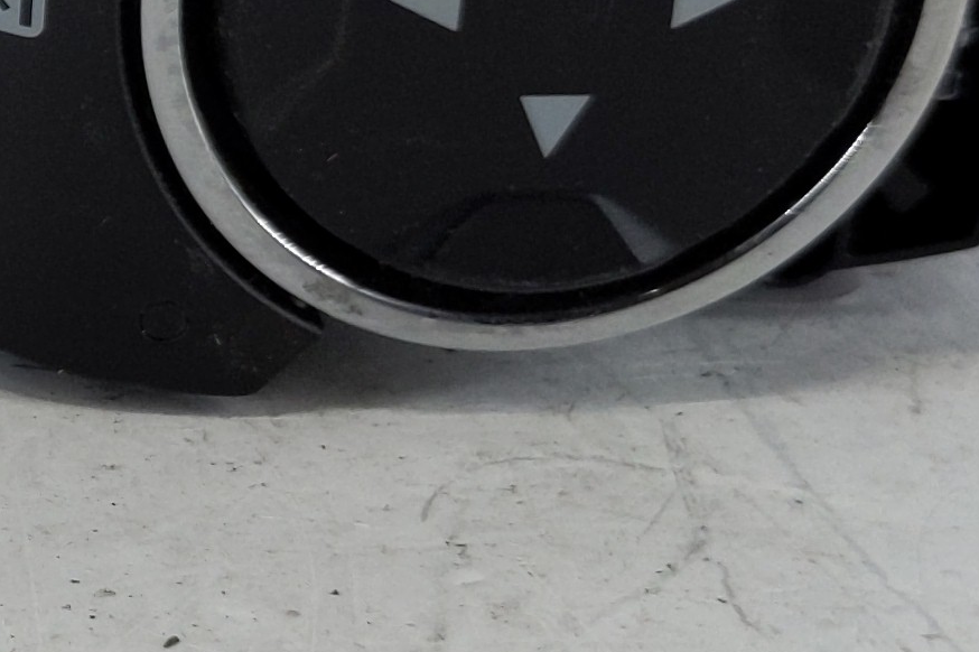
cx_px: -485
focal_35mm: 120
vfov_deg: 11.4
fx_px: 3262
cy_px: 167
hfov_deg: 15.7
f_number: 1.73
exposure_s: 1/122
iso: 60
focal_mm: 4.38
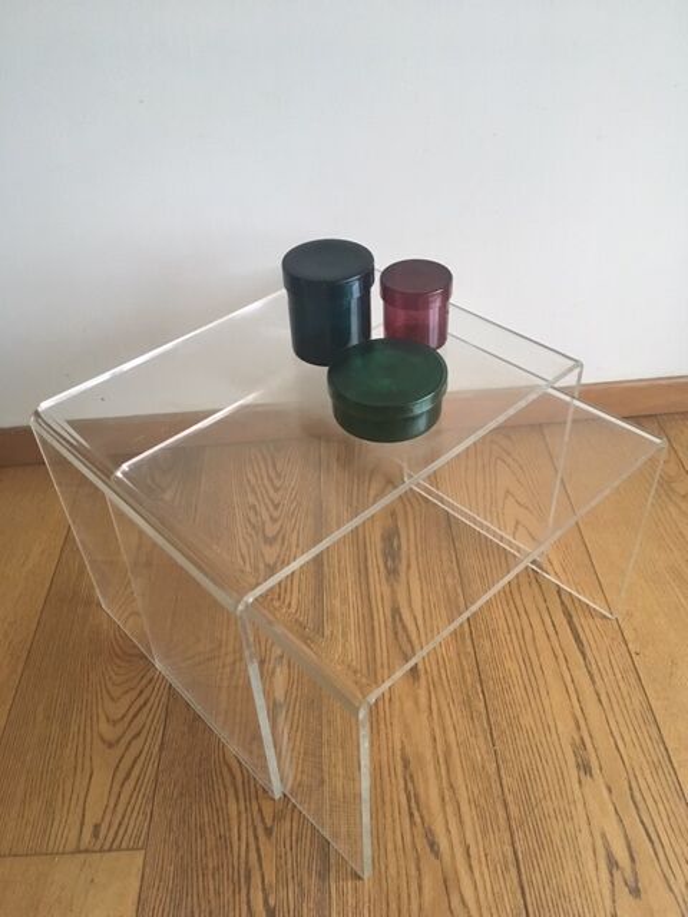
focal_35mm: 29
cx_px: 344
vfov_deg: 61.7
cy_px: 458
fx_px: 769
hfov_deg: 48.2
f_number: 2.2
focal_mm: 4.15
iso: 200
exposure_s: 1/25
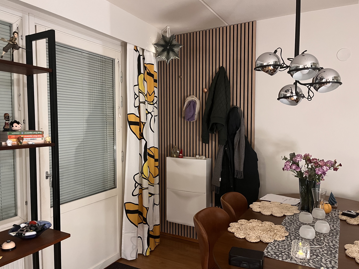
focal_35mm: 27
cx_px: 175
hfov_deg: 65.3
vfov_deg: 51.3
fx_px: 280
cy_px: 137
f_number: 1.6
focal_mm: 5.1
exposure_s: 1/34
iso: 400
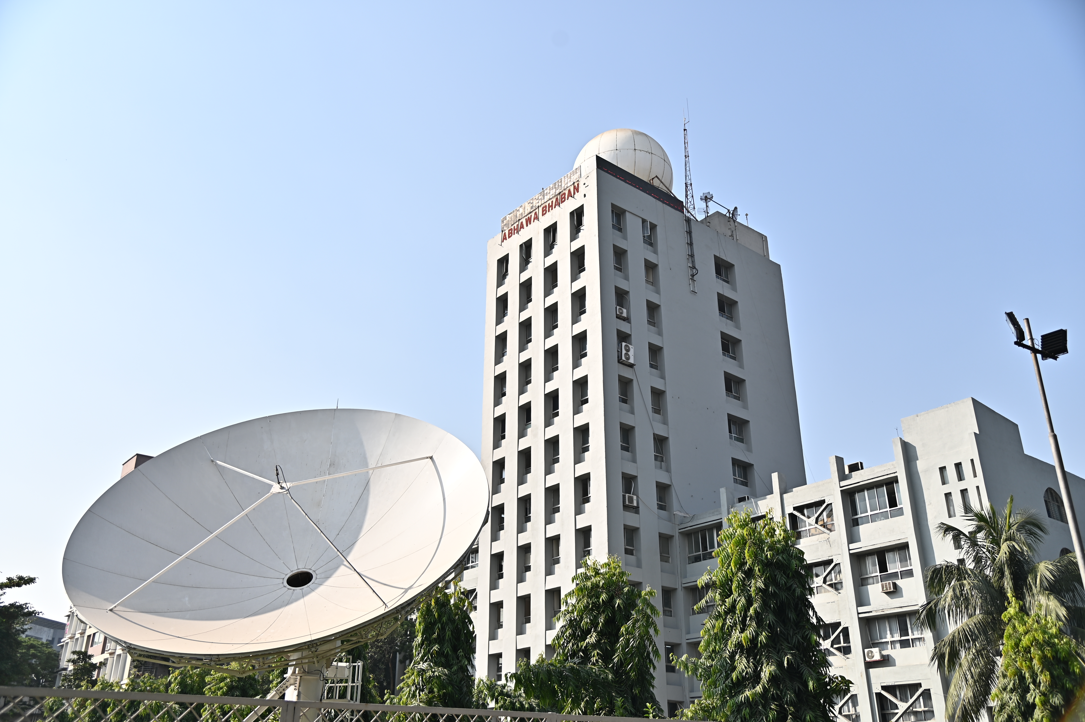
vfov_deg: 42.3
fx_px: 934
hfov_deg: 60.3
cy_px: 361
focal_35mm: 31
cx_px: 542
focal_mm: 31
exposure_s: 1/800
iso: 100
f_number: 4
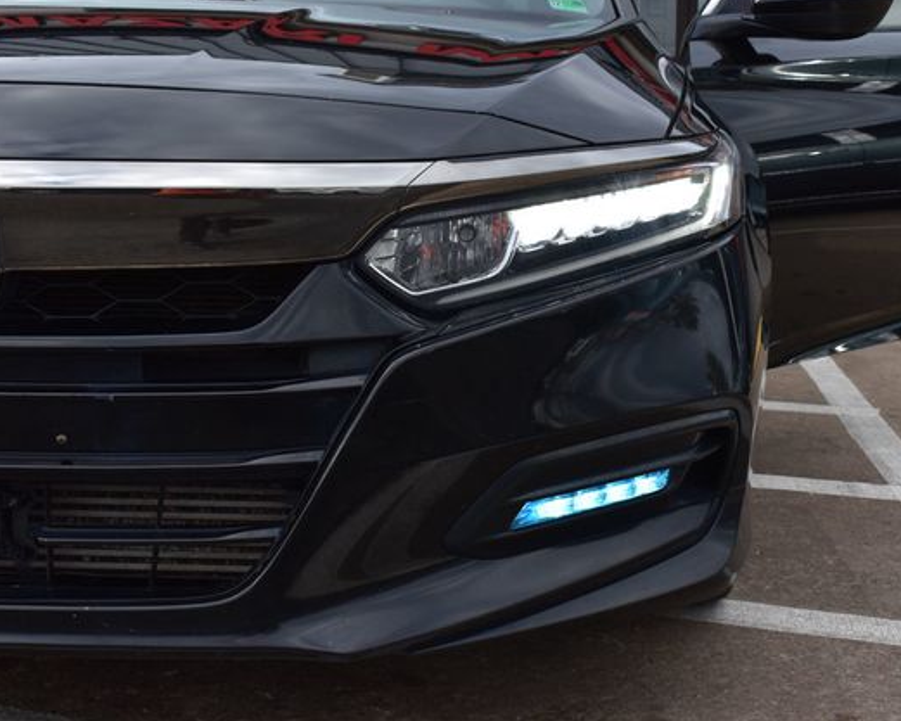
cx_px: 545
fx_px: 1429
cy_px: 360
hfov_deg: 34.9
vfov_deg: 28.3
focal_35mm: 54
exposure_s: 1/320
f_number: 10
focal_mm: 31
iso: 400
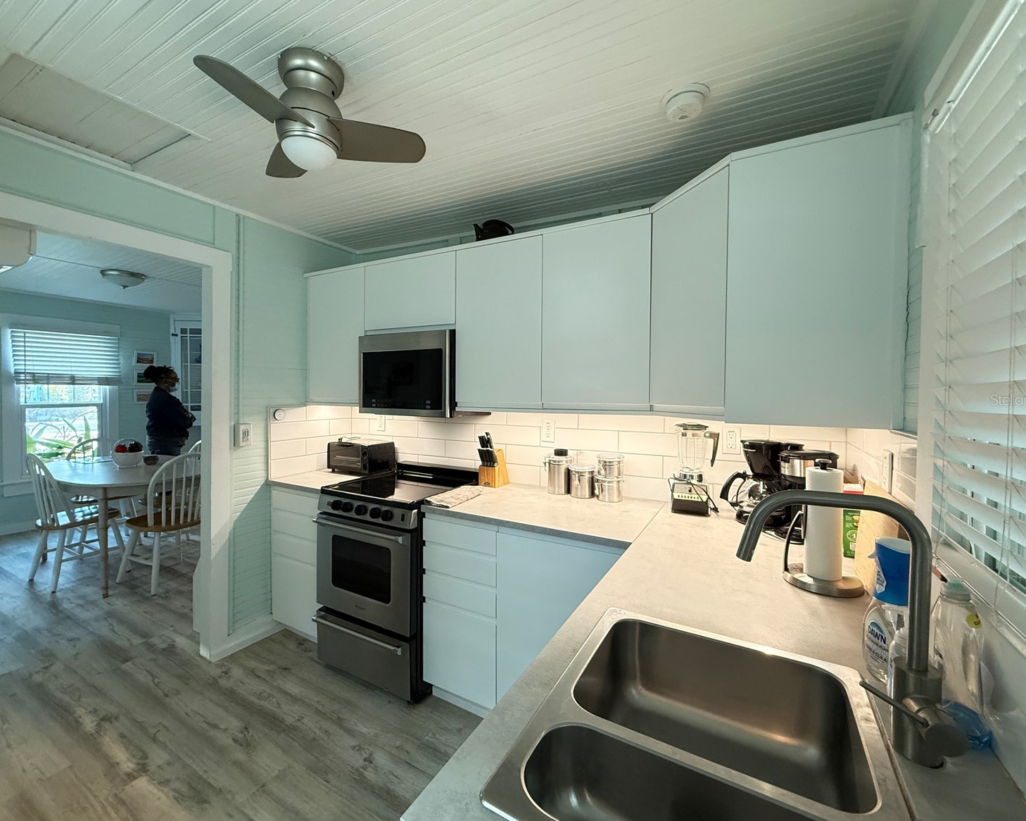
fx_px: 455
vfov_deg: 84.0
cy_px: 399
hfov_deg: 96.8
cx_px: 494
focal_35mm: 15
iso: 500
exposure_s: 1/60
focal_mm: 2.22
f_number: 2.2
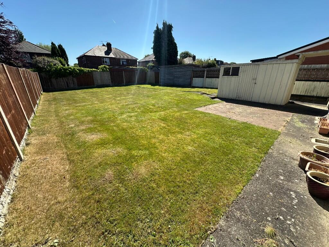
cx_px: 164
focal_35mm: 14
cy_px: 124
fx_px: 133
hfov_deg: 102.1
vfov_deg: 85.7
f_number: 2.2
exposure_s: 1/1072
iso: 50
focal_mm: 2.22
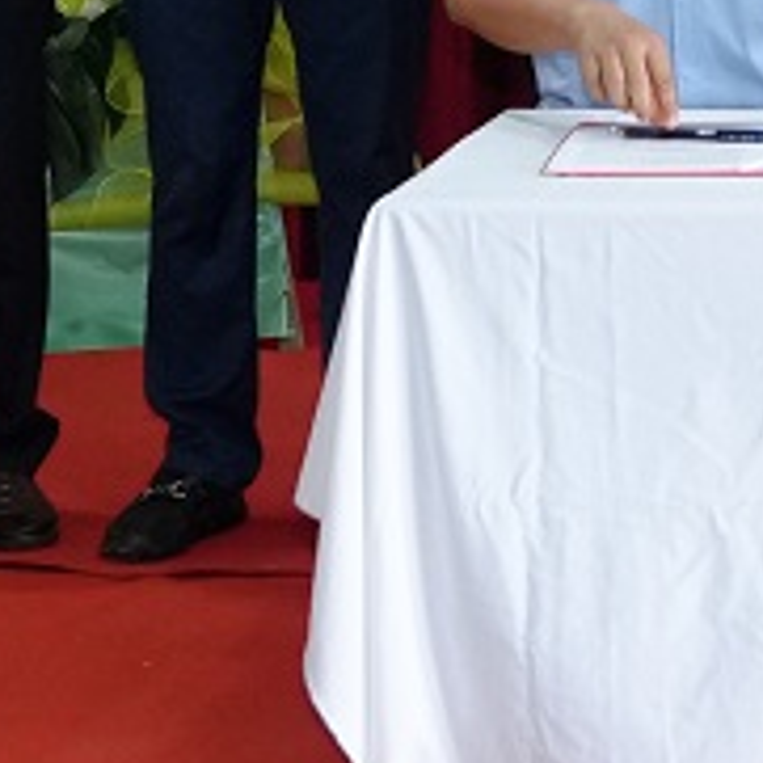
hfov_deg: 8.3
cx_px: 1324
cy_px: -573
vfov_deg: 8.3
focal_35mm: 203
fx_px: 5062
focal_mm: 24
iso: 1000
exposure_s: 1/125
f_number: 2.8
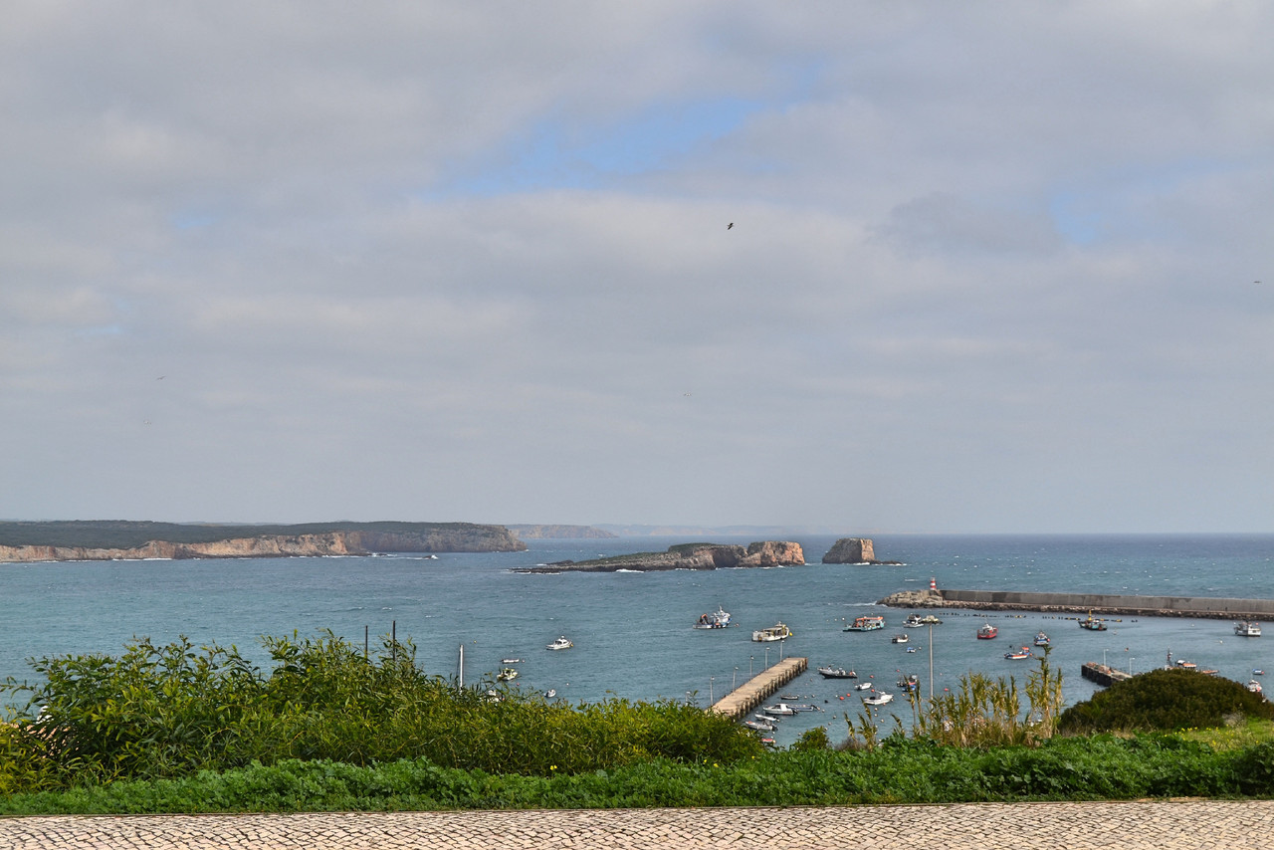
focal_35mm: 46
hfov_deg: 42.3
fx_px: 1646
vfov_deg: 29.0
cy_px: 425
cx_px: 637
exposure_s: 1/250
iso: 100
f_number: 8
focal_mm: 31
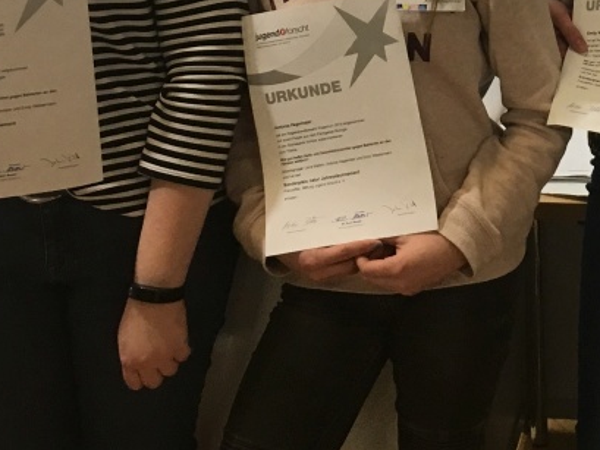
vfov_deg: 16.3
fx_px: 1474
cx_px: 578
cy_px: -155
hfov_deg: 22.3
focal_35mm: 85
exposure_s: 1/33
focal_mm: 4.15
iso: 50
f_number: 2.2
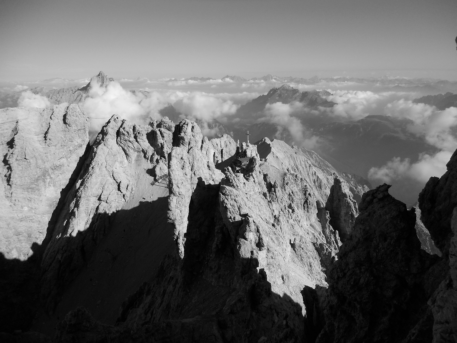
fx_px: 356
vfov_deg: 51.4
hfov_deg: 65.3
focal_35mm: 27
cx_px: 228
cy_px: 172
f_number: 3.2
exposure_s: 1/1500
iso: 80
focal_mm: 4.9
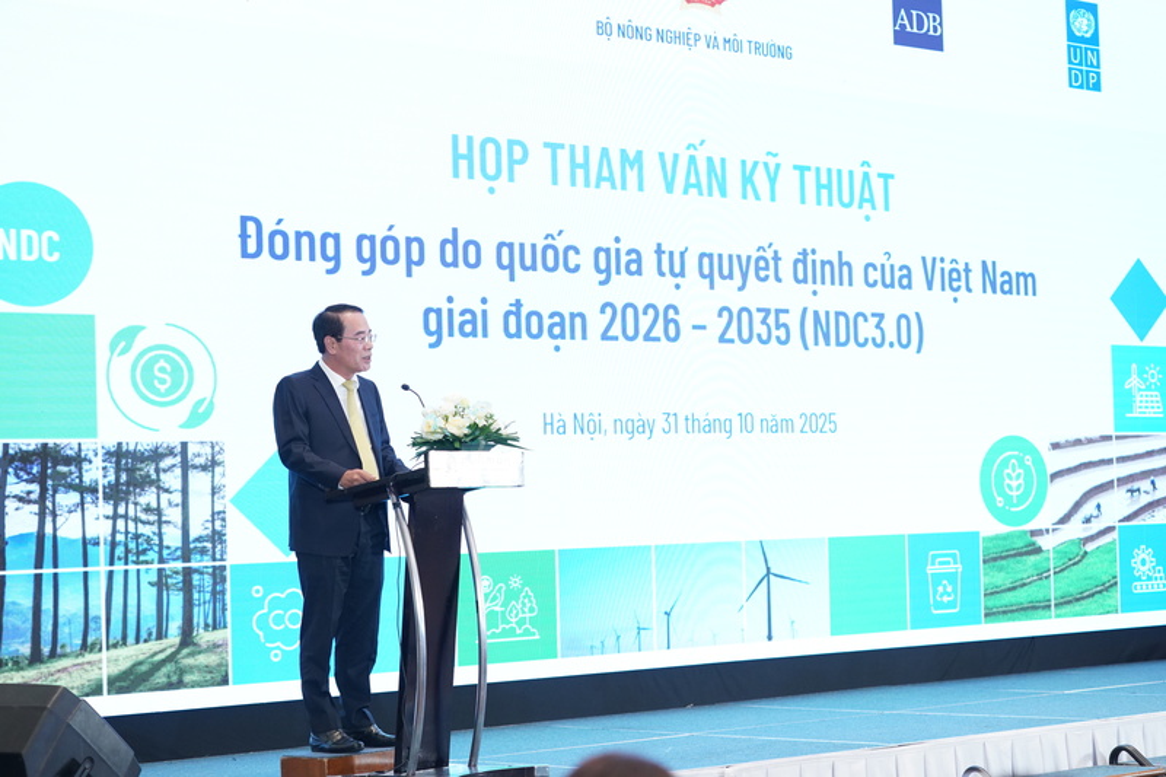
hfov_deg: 28.8
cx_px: 583
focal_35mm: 70
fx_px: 2267
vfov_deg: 19.4
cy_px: 388
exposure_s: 1/250
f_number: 3.5
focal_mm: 70
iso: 2500
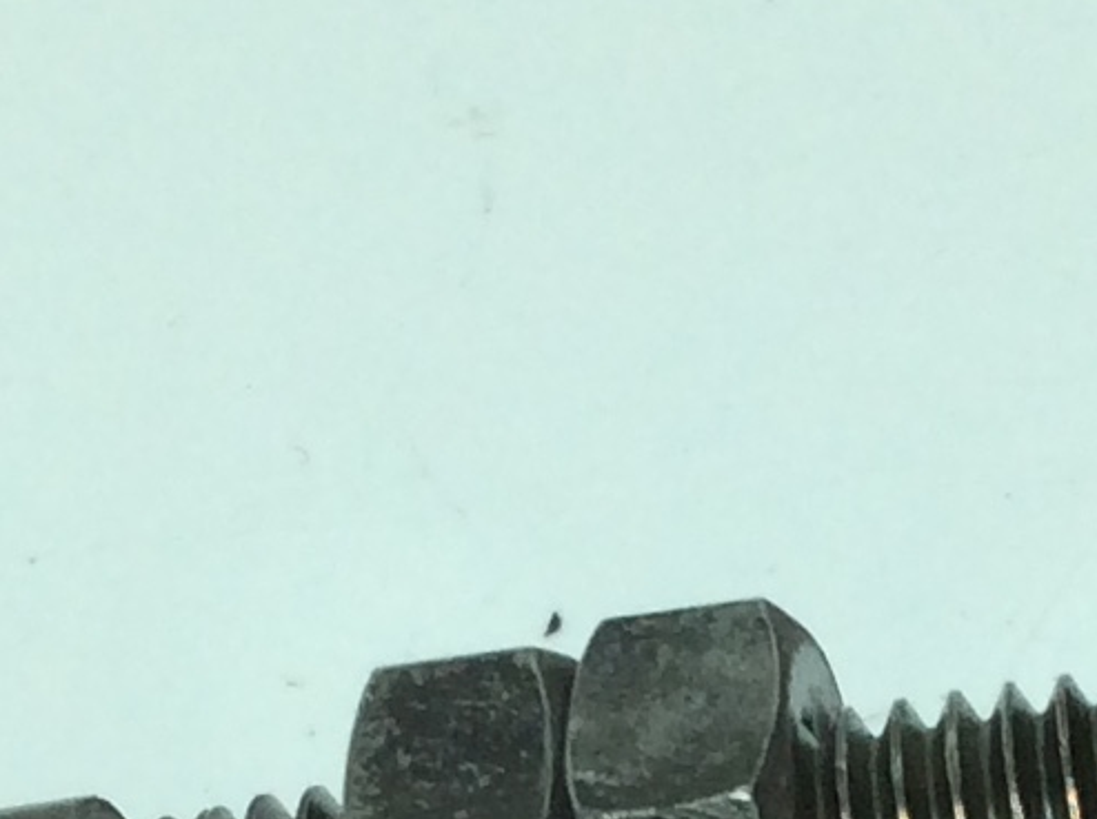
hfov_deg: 11.8
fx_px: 5316
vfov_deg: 8.5
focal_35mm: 168
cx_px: 742
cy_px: 1416
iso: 32
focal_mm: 3.3
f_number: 2.4
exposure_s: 1/515
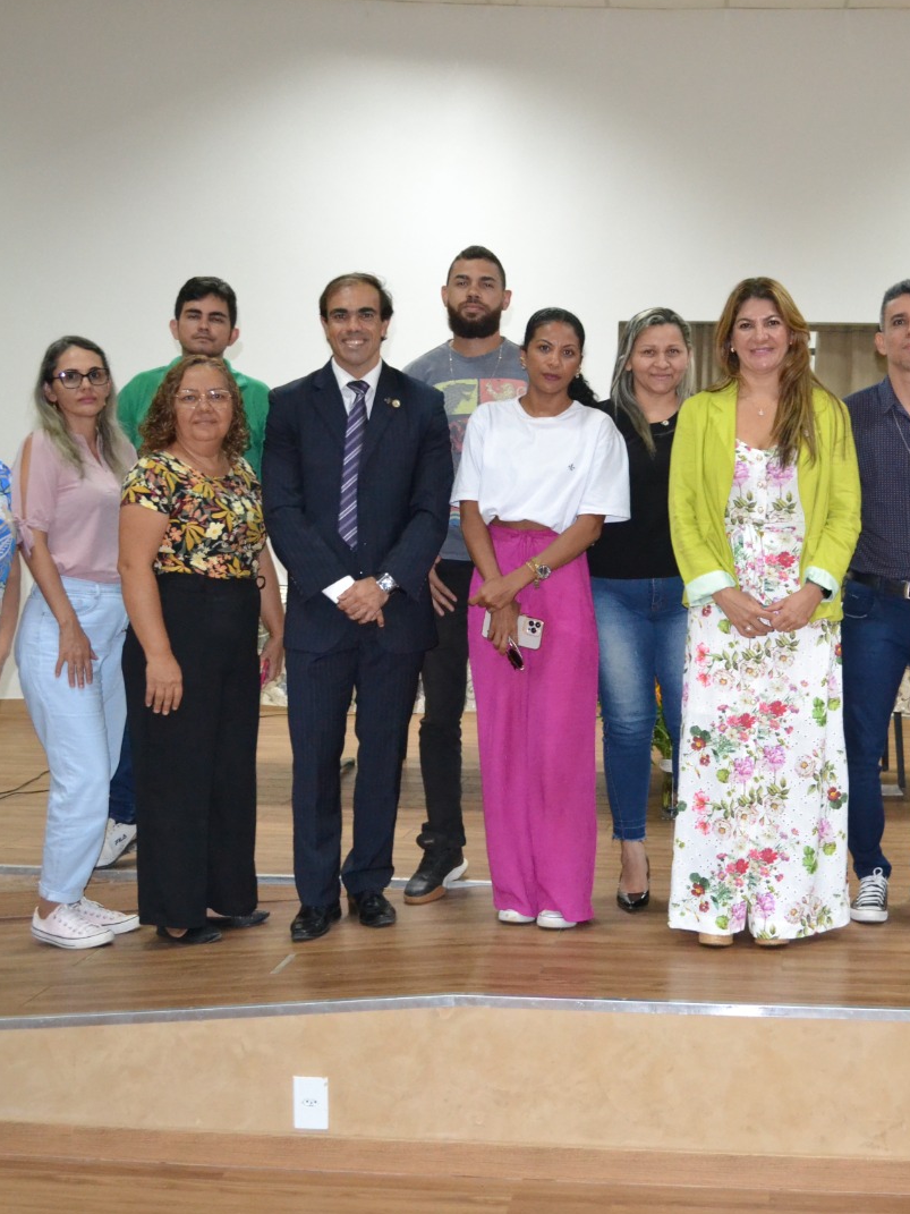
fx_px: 1683
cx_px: 678
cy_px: 606
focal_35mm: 48
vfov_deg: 39.7
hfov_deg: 29.8
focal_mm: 22
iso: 2500
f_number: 3.8
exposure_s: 1/60
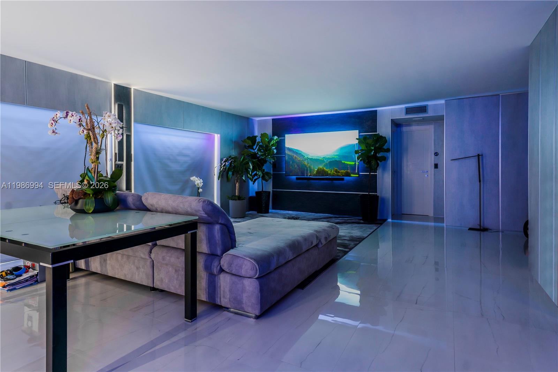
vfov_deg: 61.9
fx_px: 310
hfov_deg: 84.0
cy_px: 186
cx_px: 279
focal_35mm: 20
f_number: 5.6
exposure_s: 1/6
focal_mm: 20
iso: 250
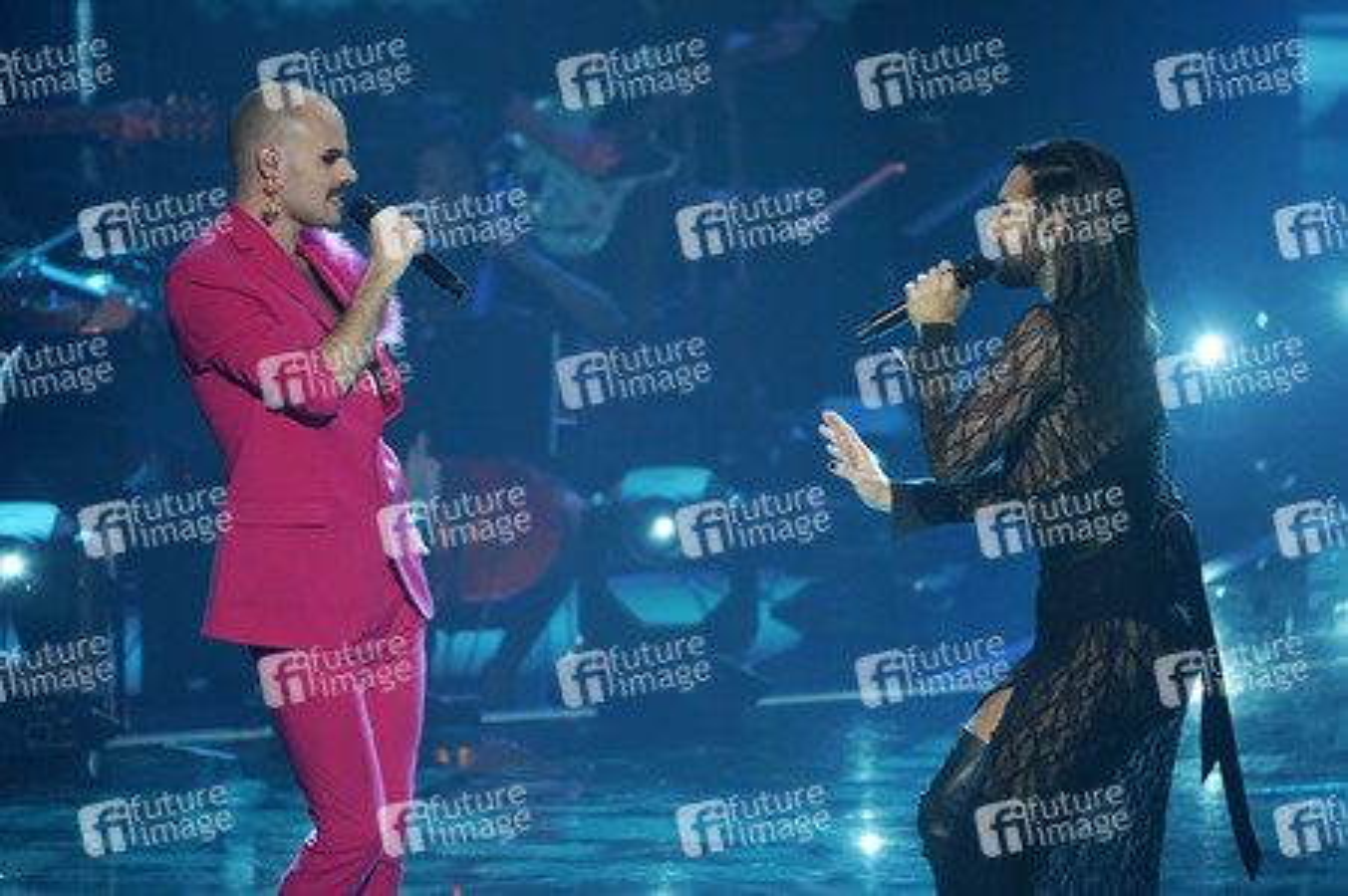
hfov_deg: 5.4
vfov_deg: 3.6
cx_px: 674
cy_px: 448
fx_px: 14181
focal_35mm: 379
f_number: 6.3
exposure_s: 1/160
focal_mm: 379
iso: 4000
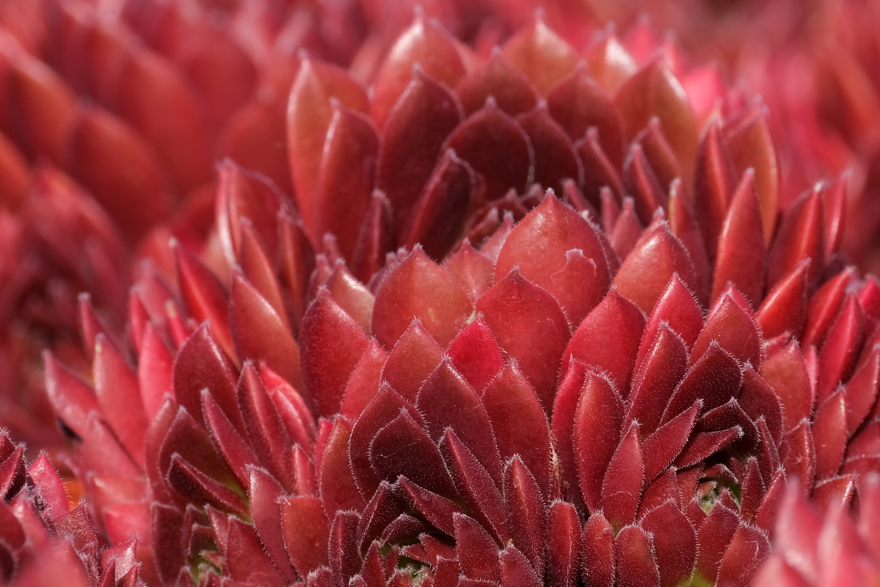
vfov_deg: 9.6
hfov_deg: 14.3
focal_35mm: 143
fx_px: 3495
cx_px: 463
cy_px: 339
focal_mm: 55
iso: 160
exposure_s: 1/125
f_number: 11
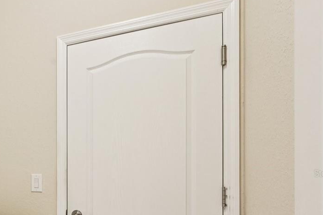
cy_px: 173
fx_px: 287
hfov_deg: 46.8
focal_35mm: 32
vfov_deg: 39.4
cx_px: -14
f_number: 8
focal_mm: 14
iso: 400
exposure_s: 1/6
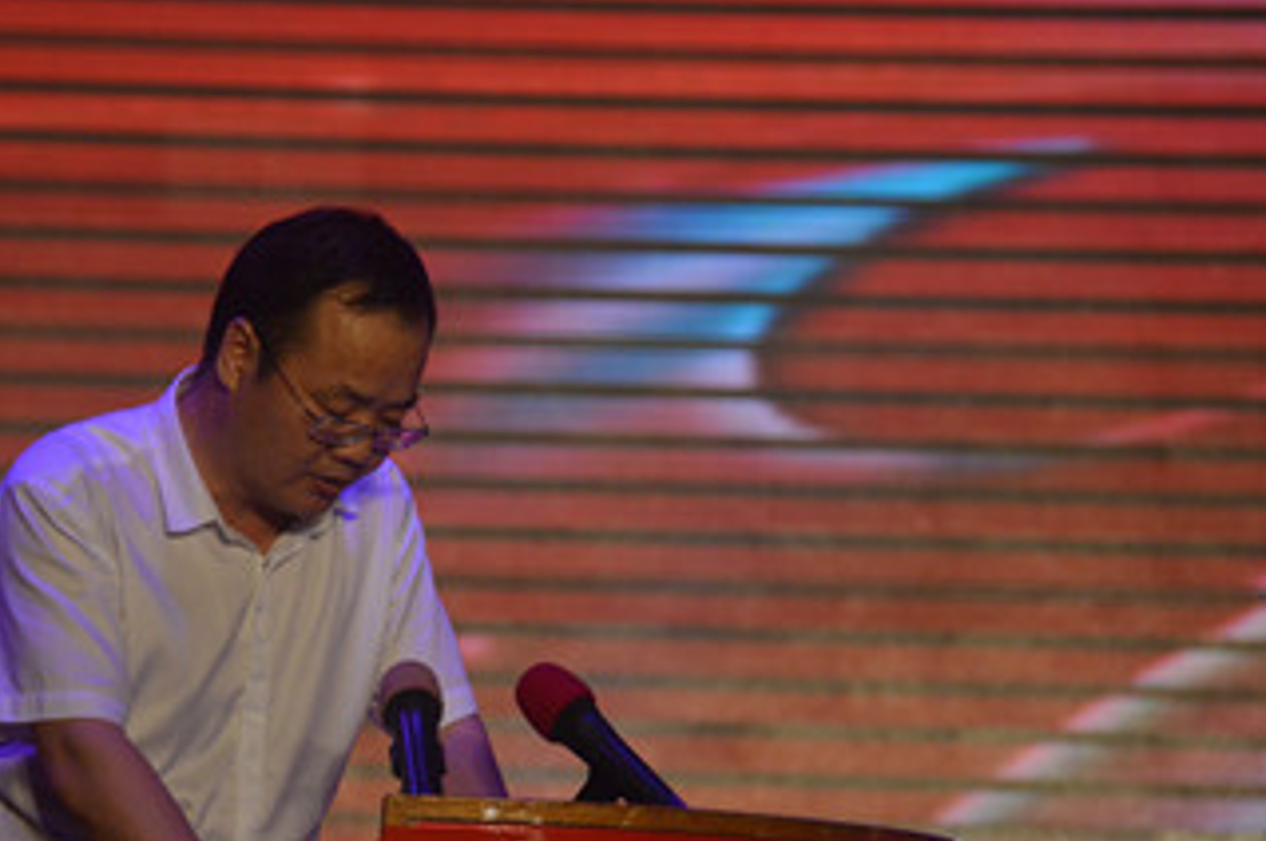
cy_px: 567
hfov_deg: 5.0
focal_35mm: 412
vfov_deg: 3.3
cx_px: 345
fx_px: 14466
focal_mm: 175
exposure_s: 1/320
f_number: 5.6
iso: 800
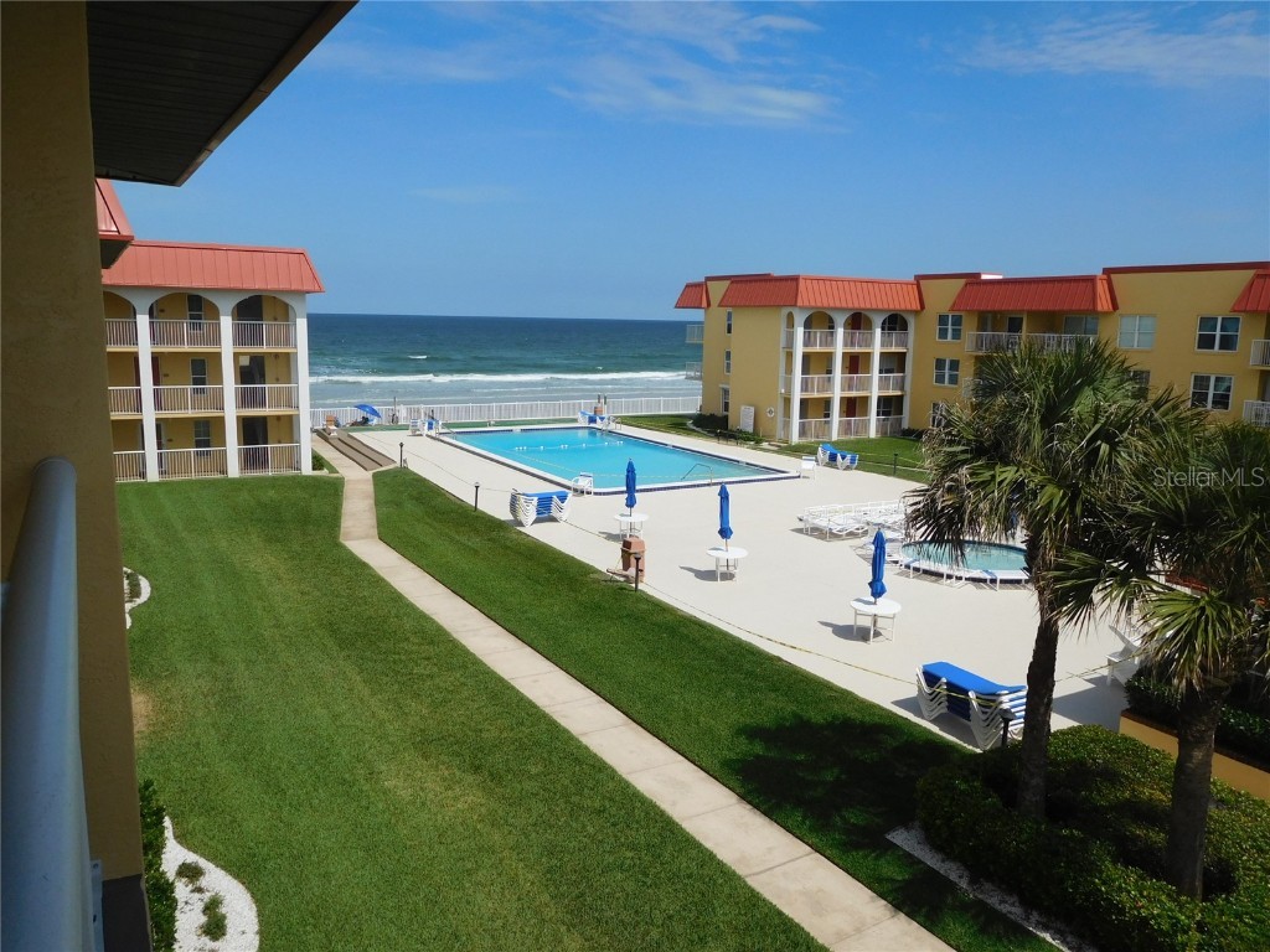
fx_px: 917
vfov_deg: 54.9
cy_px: 476
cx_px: 635
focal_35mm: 25
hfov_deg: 69.4
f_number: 6.8
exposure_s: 1/800
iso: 125
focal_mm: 4.5
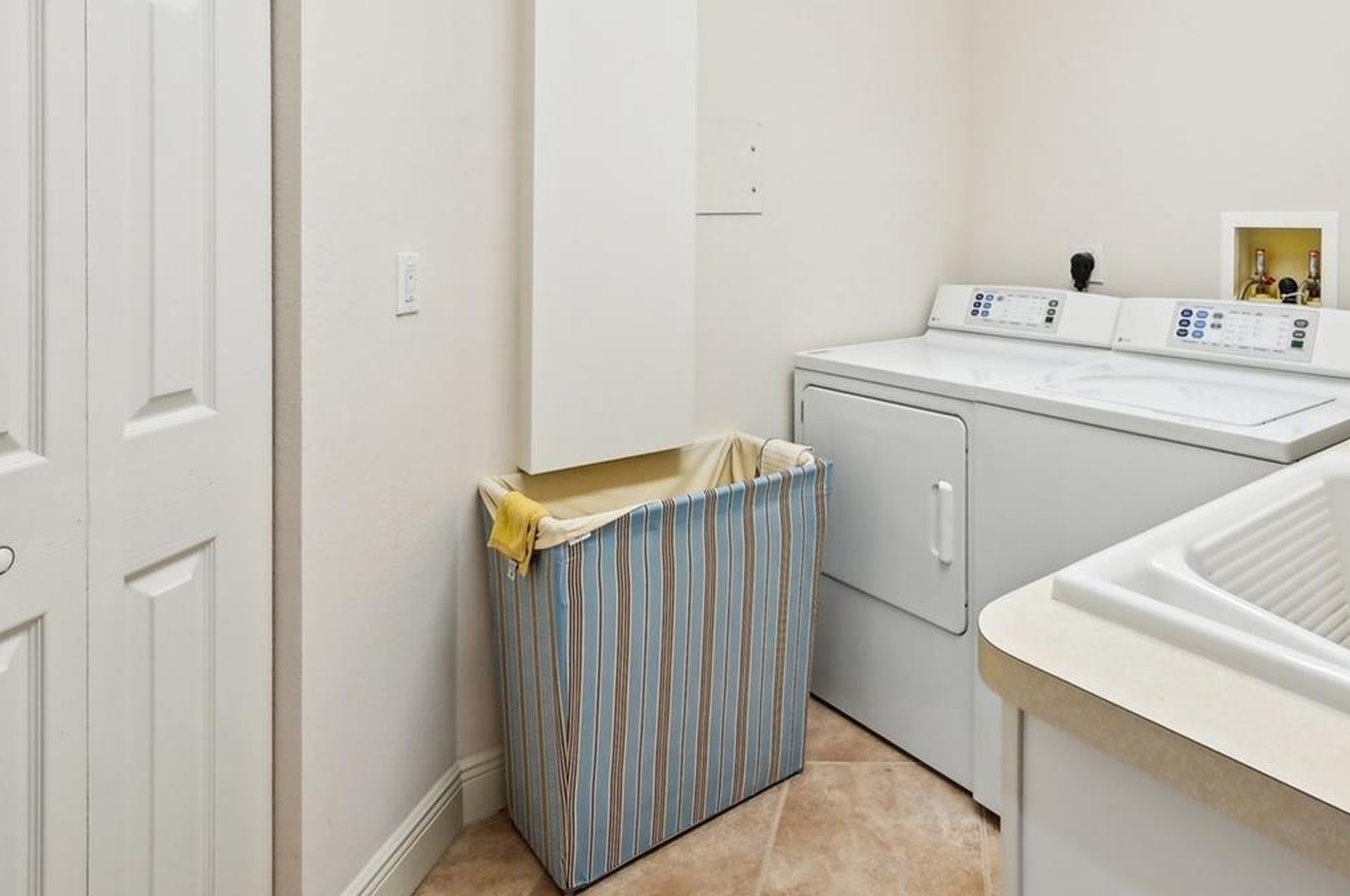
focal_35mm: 22
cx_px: 920
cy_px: 247
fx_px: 824
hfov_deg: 75.7
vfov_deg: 54.9
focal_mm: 14
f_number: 8
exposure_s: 1/40
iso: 400
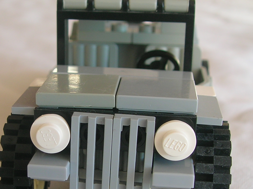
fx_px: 541
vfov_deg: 19.9
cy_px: 119
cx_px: 66
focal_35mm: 74
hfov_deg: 26.0
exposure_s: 1/37.5
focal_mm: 6.4
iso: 50
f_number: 3
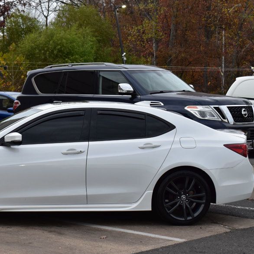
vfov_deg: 19.5
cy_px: 137
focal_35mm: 89
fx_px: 739
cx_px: 42
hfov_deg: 19.3
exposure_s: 1/60
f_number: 8
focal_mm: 40
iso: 400
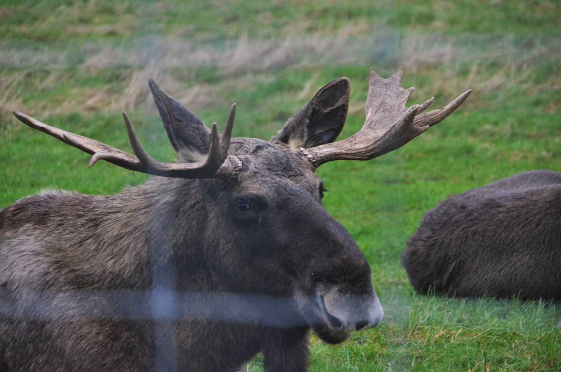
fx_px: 3616
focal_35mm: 232
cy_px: 186
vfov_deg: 5.9
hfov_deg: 8.9
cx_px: 280
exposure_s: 1/500
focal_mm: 155
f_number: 6
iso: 2500
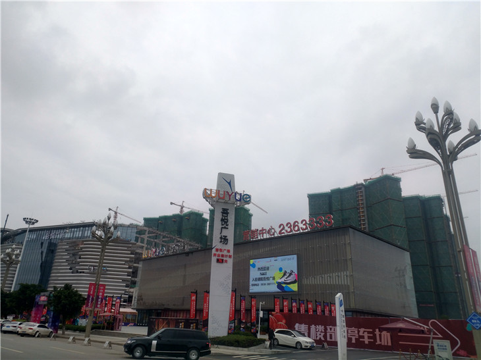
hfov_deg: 65.3
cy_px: 180
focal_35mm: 27
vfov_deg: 51.3
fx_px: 375
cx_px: 240
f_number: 2.2
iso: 100
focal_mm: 4.73
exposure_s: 1/1164
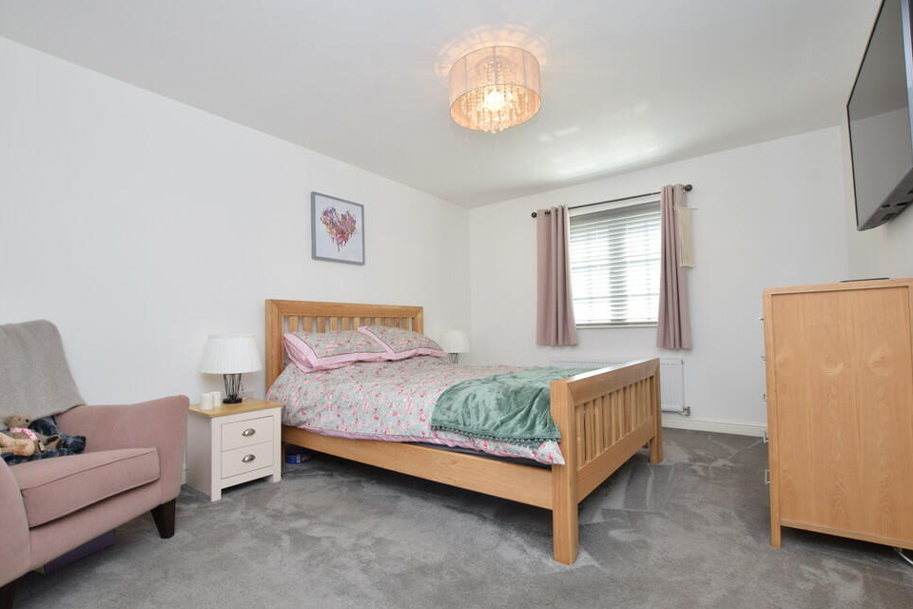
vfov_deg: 73.7
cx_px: 439
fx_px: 406
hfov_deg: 96.7
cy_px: 321
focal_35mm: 16
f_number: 8
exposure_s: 1/15
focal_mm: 10
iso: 280
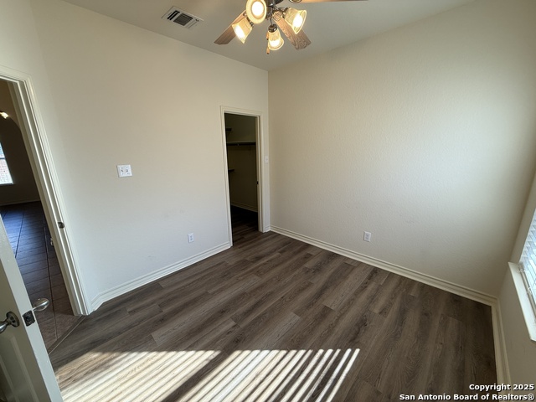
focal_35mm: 14
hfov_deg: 102.1
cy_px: 201
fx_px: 217
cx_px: 268
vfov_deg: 85.7
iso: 80
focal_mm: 2.22
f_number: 2.2
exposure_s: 1/120
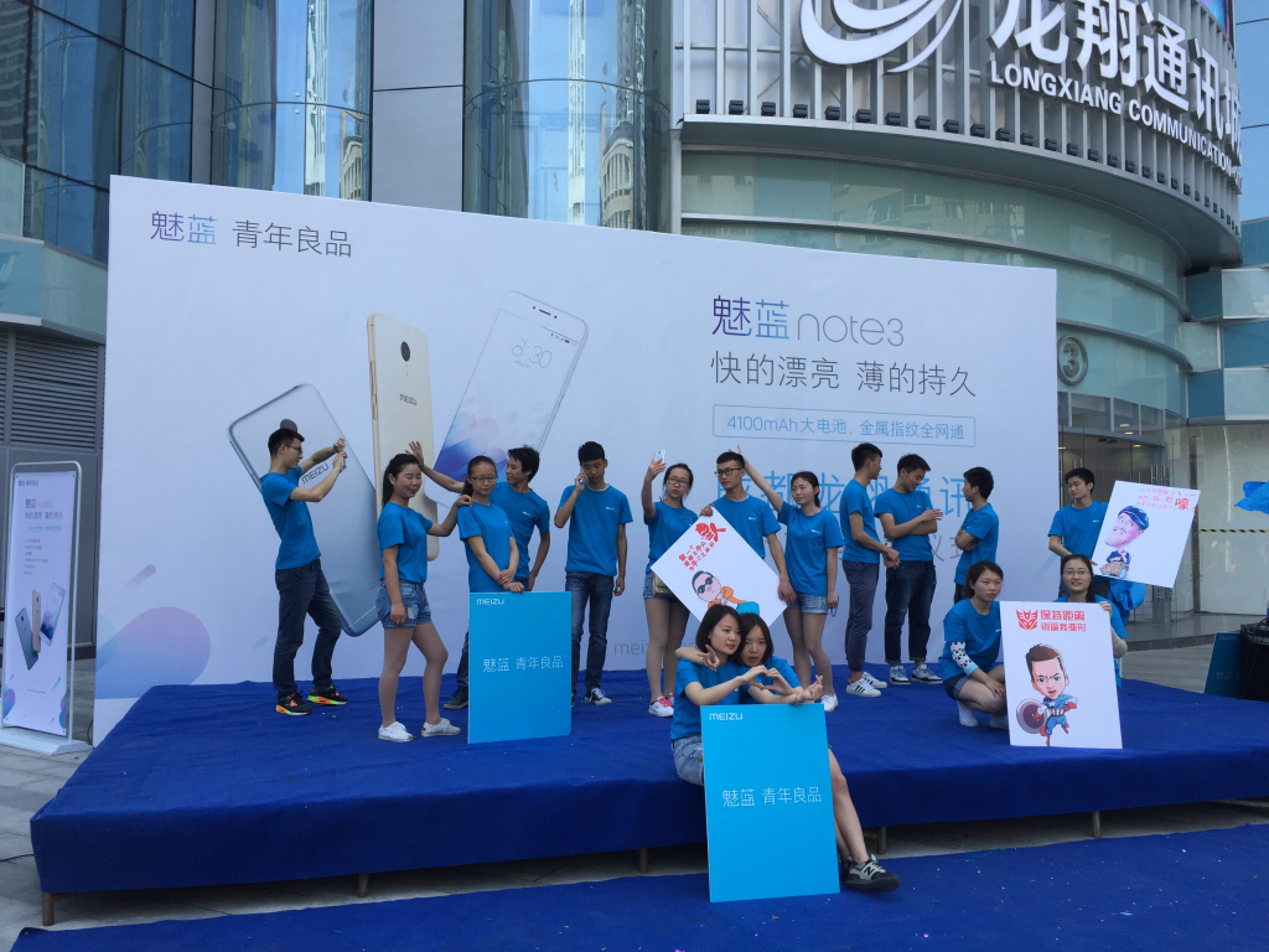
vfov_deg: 48.2
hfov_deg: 61.7
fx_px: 1063
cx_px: 634
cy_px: 476
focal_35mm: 29
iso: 32
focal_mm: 4.15
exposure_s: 1/618
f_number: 2.2
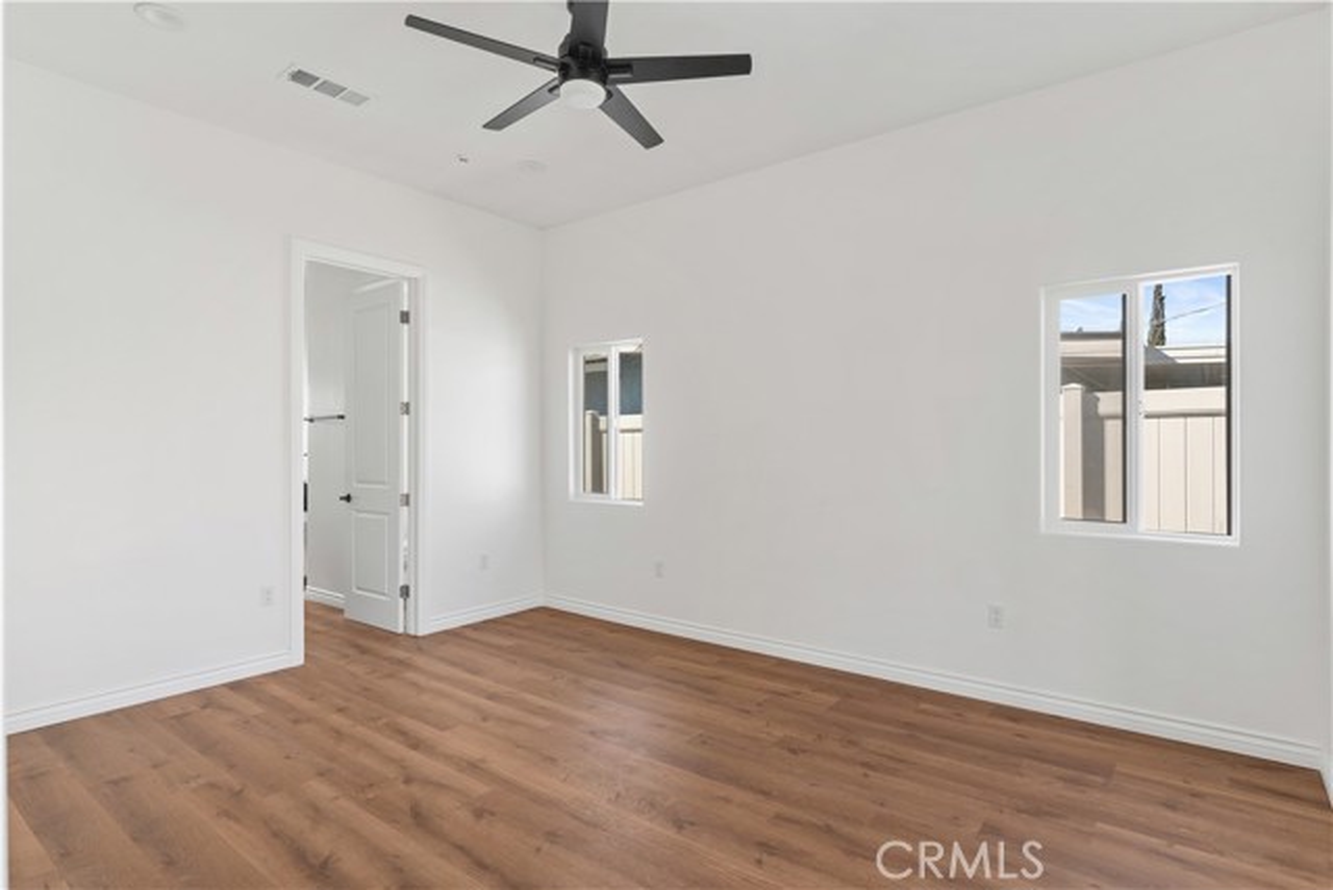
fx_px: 704
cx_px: 666
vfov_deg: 64.6
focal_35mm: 19
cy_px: 445
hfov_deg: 86.9
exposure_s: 1/20
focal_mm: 19
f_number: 5.6
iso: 400
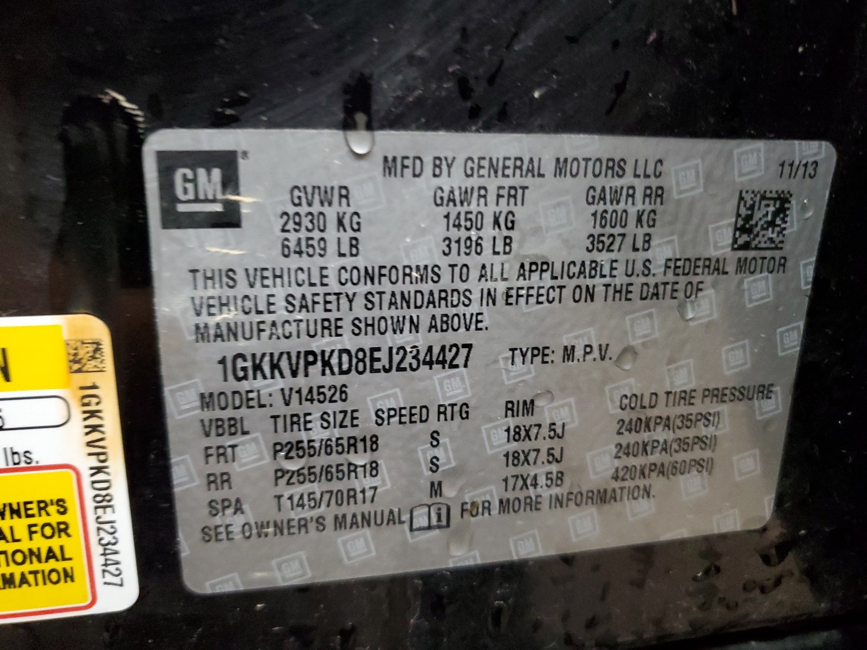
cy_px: 325
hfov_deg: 67.3
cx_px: 434
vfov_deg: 53.1
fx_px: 651
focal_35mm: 26
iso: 337
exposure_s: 1/24
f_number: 1.5
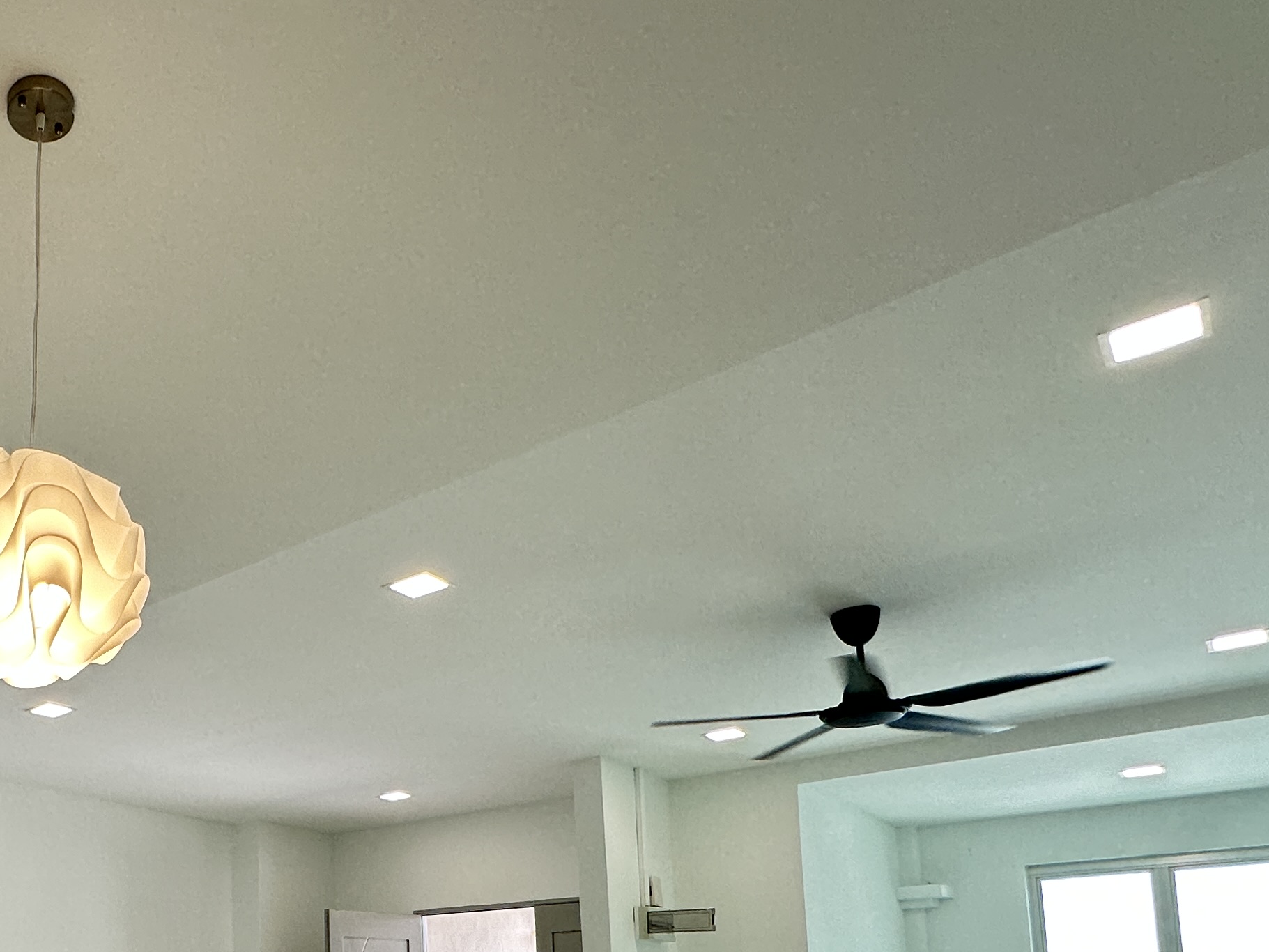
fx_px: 1137
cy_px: 907
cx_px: 134
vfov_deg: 40.9
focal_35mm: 31
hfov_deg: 51.7
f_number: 2.2
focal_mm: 2.22
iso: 80
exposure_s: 1/100
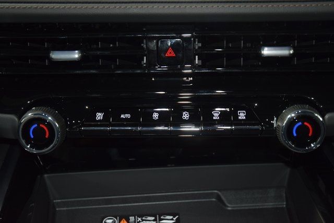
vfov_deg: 22.6
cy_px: 112
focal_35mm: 60
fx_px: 557
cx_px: 167
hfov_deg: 33.4
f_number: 4.2
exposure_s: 1/15
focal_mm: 40
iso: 900
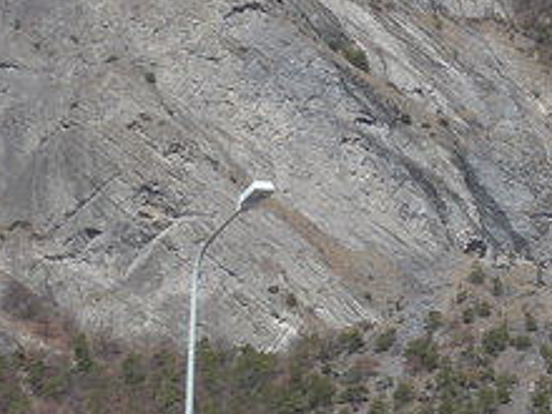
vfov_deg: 9.3
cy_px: 462
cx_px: 1034
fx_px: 2520
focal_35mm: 158
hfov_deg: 11.5
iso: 80
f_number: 2.8
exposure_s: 1/1600
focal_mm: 6
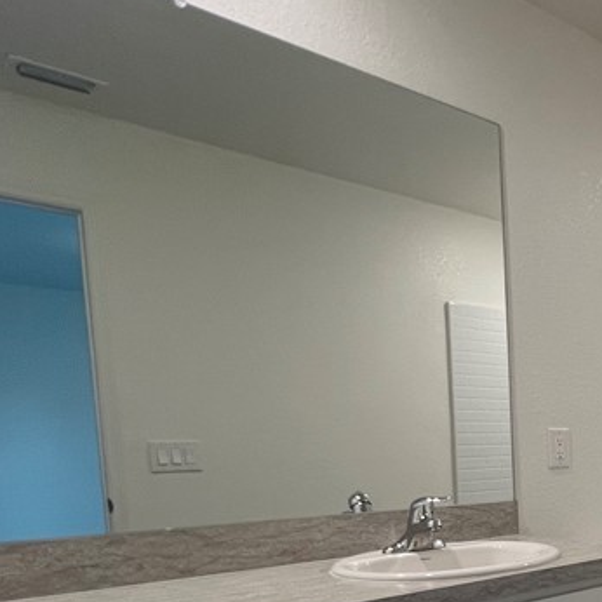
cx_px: 750
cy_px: 512
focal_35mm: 34
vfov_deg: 45.1
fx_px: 669
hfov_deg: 35.8
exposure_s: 1/120
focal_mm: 1.57
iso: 200
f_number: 1.8
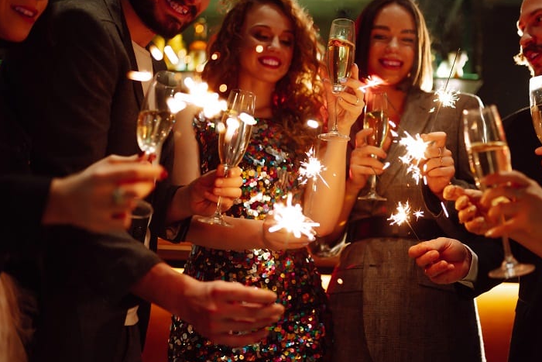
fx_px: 678
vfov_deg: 29.9
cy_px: 167
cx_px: 321
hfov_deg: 43.4
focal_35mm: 45
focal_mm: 35
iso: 500
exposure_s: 1/100
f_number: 1.4
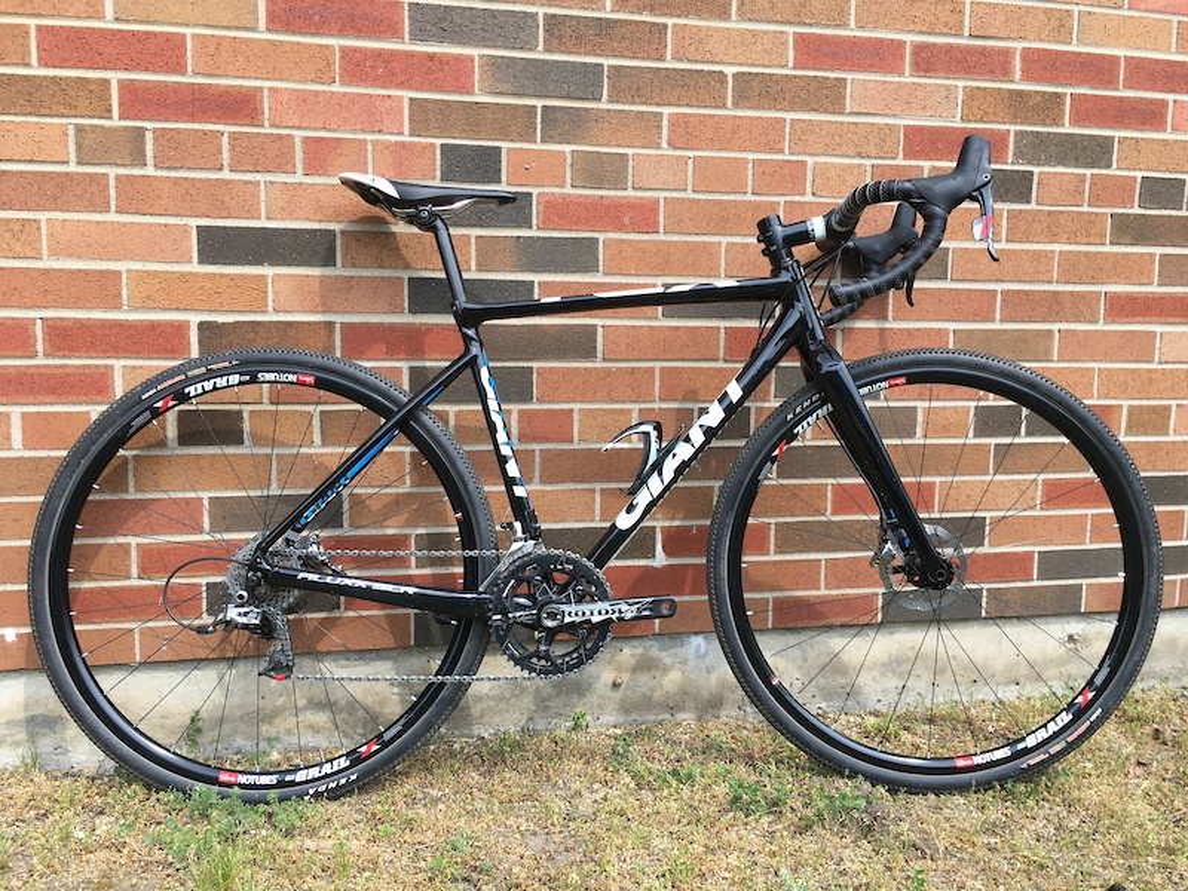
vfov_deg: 48.2
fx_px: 995
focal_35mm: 29
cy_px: 446
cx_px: 594
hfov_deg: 61.7
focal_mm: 4.15
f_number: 2.2
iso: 25
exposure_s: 1/416
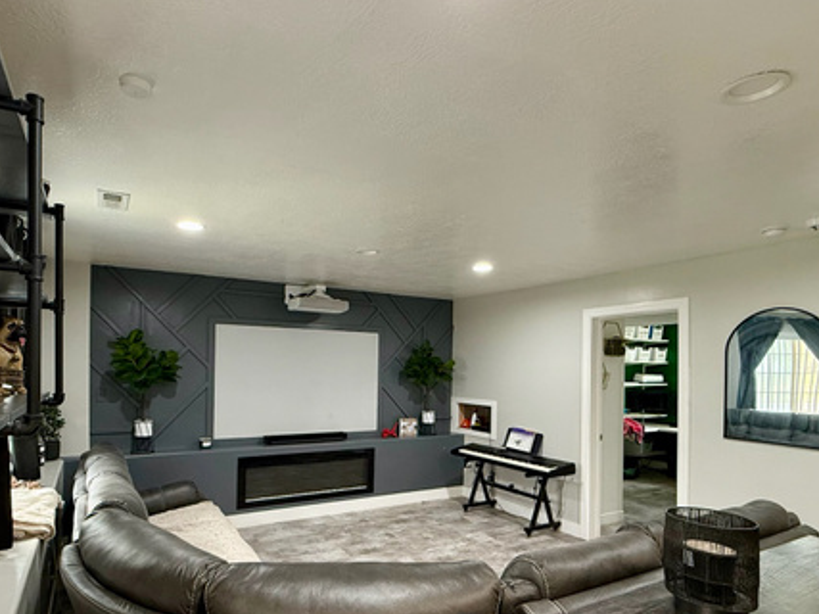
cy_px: 366
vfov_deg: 62.9
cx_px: 361
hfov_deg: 78.7
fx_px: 497
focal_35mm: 21
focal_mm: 2.22
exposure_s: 1/60
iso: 320
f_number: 2.2
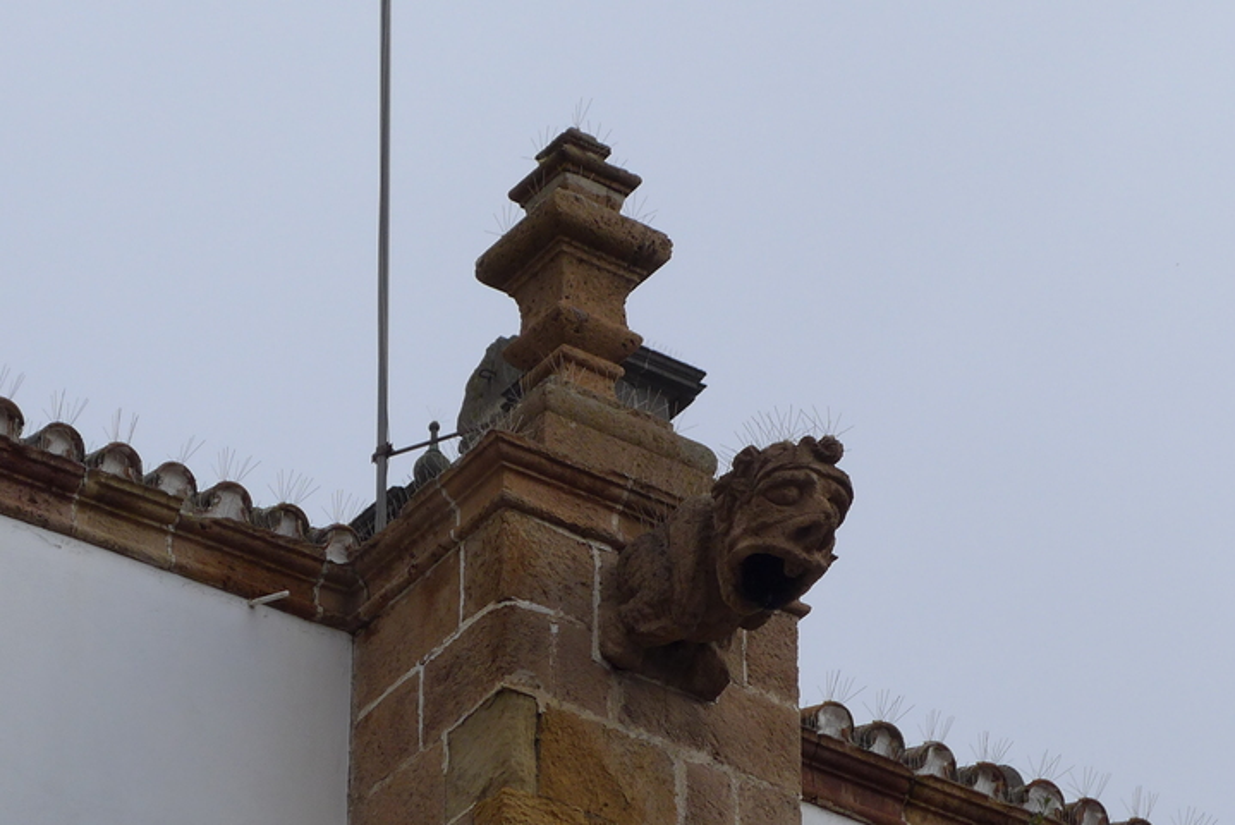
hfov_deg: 11.4
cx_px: 618
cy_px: 412
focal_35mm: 180
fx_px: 6177
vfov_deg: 7.6
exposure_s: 1/640
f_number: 2.8
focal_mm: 17.7
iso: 80
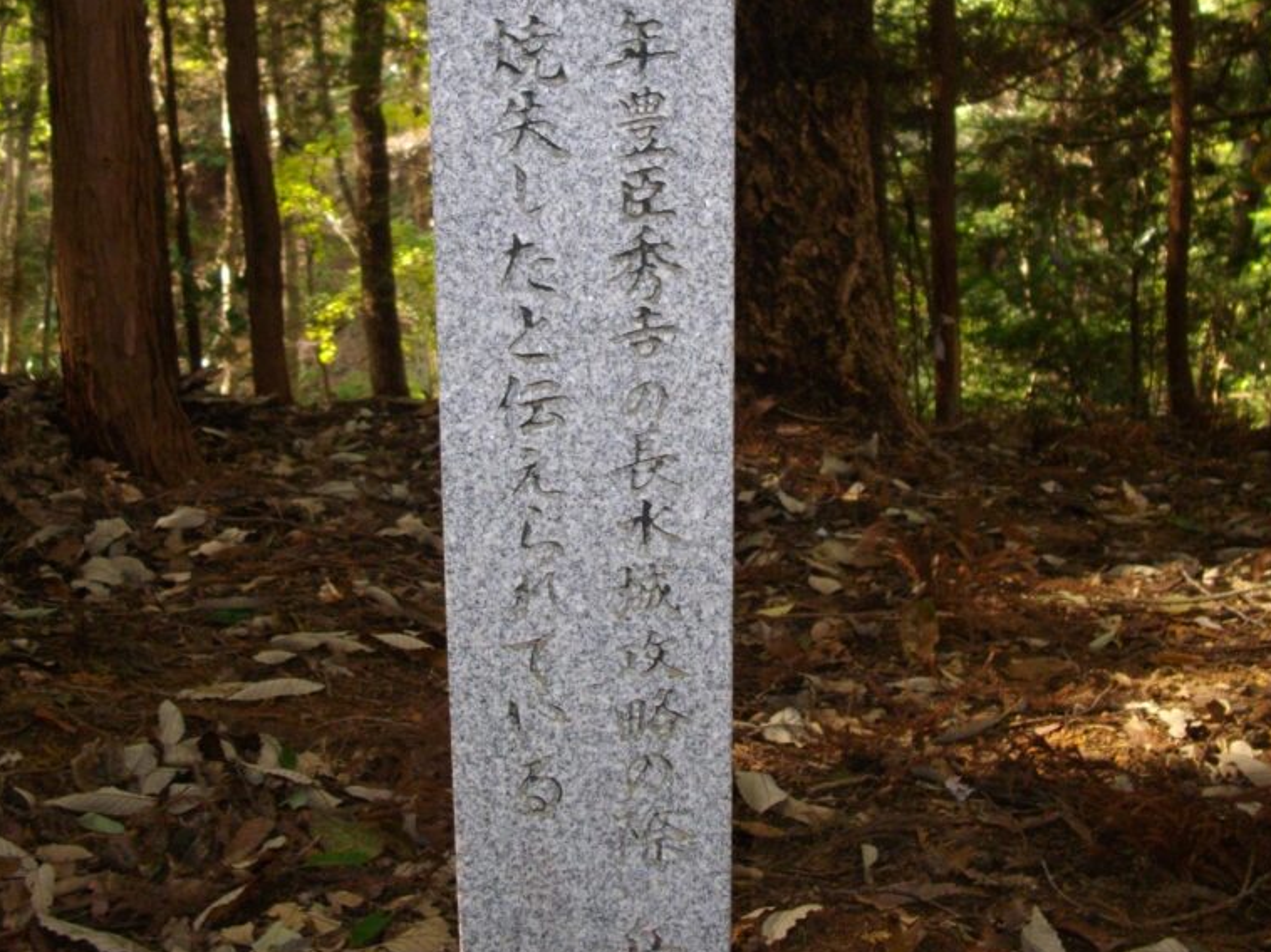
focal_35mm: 50
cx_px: 634
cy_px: 372
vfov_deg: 29.0
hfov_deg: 38.2
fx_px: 1835
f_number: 2.8
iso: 200
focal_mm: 6.2
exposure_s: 1/50
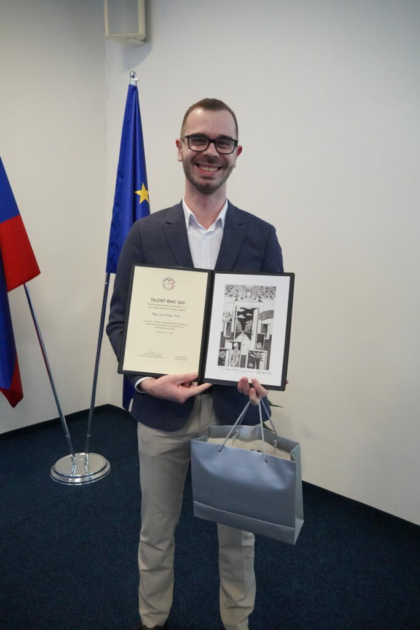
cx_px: 210
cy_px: 315
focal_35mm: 27
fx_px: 472
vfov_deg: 67.4
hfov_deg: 47.9
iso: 6400
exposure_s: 1/160
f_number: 4
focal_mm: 18
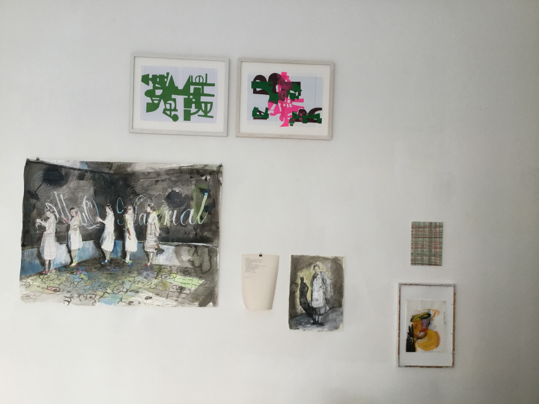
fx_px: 483
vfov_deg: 45.4
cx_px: 270
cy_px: 202
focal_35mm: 31
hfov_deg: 58.4
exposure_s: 1/40
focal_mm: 3.3
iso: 25
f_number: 2.4
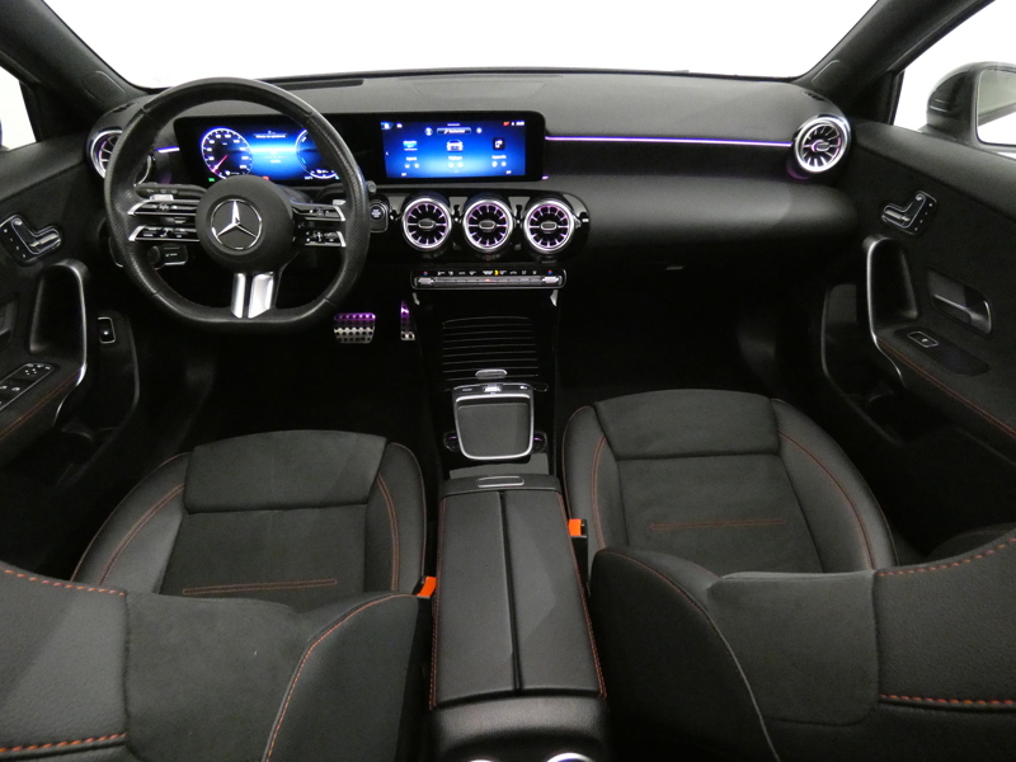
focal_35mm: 20
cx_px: 508
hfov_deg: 81.7
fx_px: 587
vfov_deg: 66.0
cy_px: 381
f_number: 2.8
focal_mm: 3.6
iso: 1600
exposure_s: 1/20
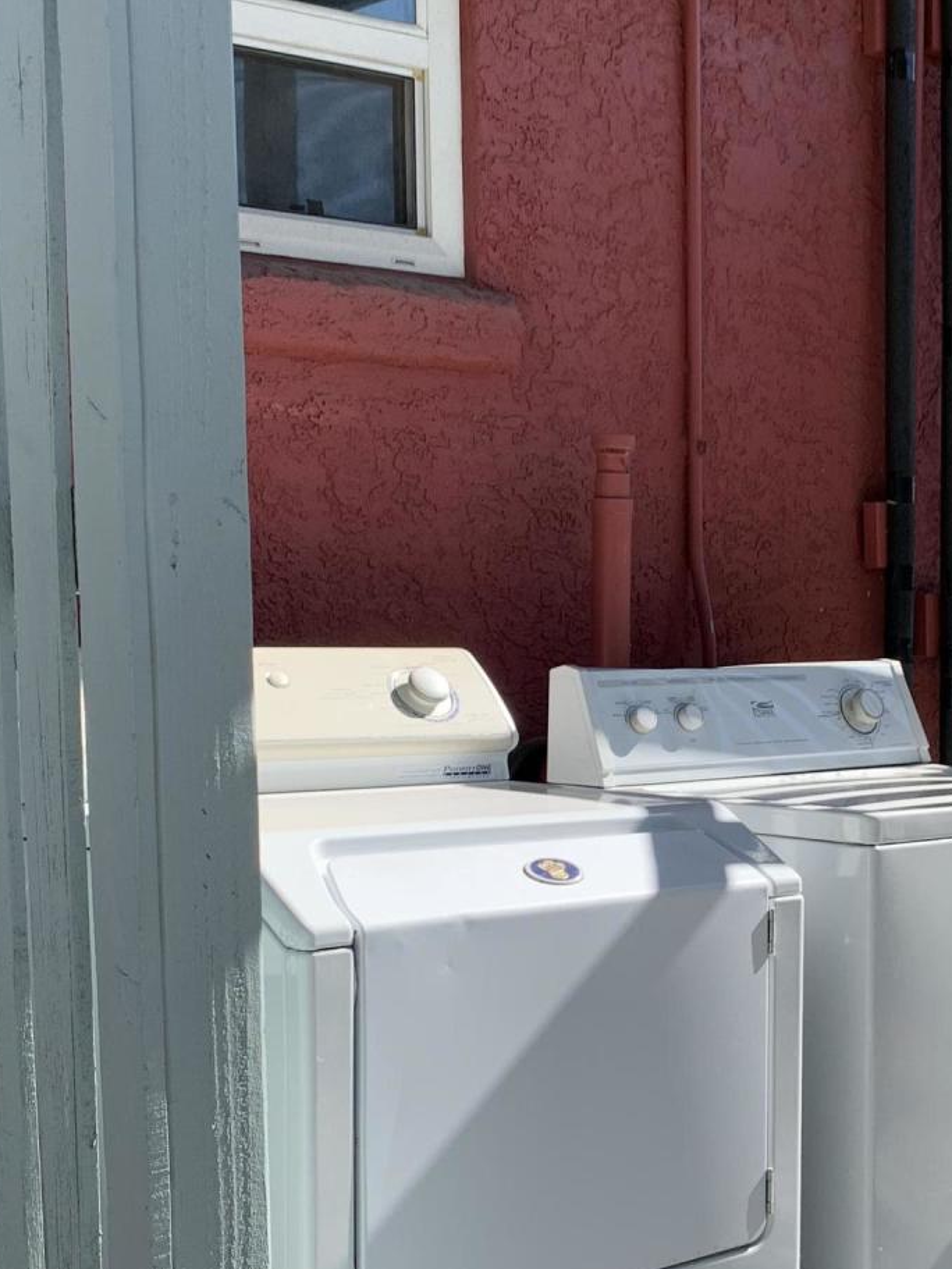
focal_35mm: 57
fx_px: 2090
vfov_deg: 33.5
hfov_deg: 25.3
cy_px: 833
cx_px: 735
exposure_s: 1/864
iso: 25
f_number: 1.8
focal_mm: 4.25
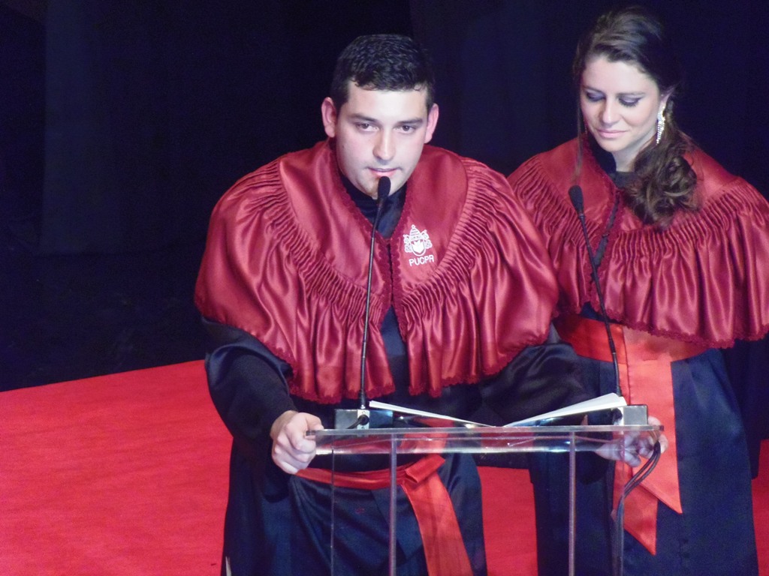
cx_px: 384
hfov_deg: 2.3
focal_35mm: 864
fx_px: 19194
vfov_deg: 1.7
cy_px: 288
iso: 640
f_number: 5.7
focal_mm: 154.8
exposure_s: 1/60
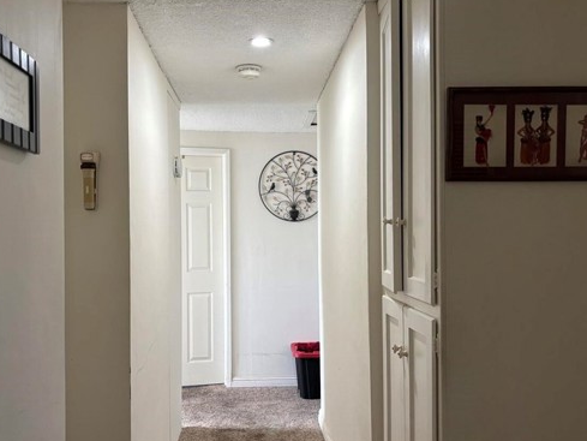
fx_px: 577
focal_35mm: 34
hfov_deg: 53.9
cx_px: 272
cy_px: 236
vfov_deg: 41.8
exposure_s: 1/60
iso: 160
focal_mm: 5.96
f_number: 1.6
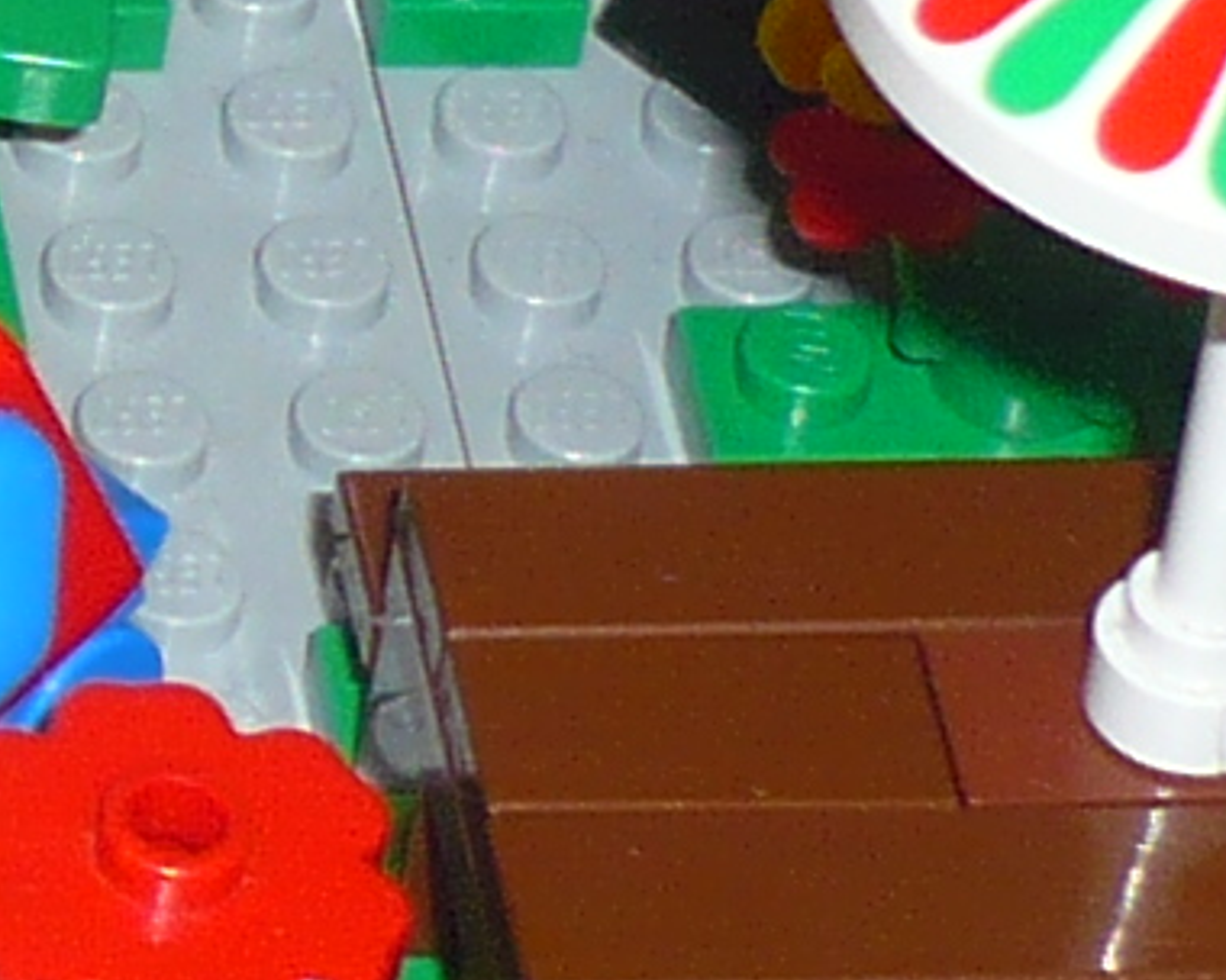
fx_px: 10015
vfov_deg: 5.5
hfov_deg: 6.6
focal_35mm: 276
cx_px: -1739
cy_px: -551
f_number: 2.8
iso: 100
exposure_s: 1/30
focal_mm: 5.8
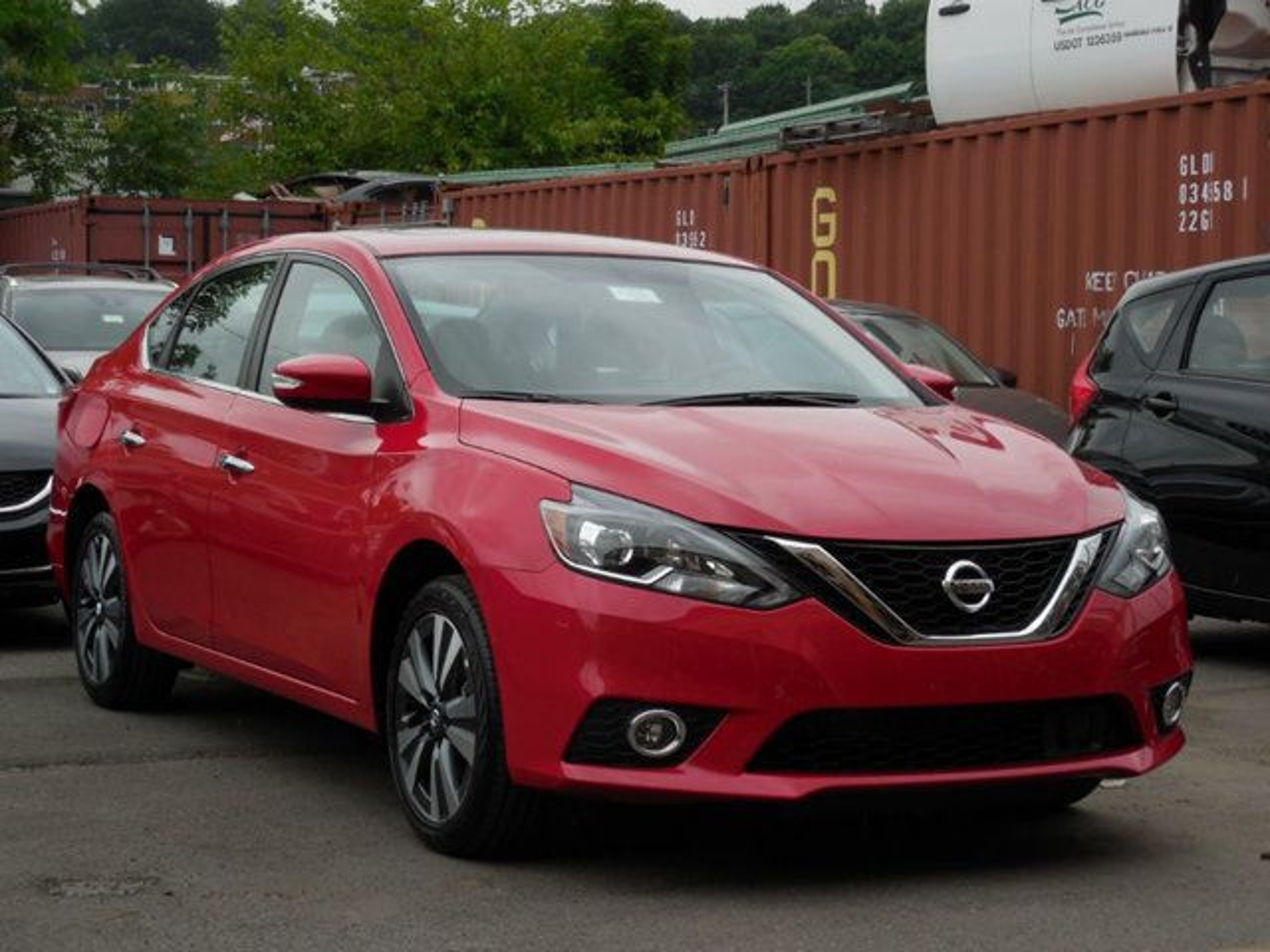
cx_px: 635
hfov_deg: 28.2
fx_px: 2531
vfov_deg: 21.3
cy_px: 476
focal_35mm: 69
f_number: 4.4
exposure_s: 1/400
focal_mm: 12.5
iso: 125
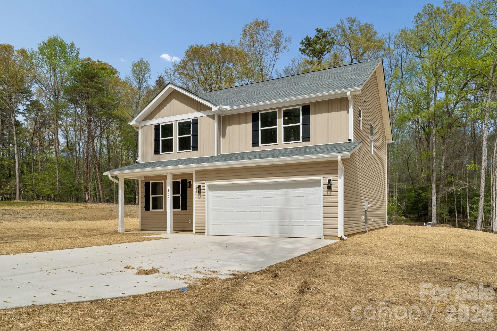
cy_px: 166
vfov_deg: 53.1
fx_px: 331
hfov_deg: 73.7
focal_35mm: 24
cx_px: 248
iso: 400
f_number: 8
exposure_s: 1/1000
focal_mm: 24
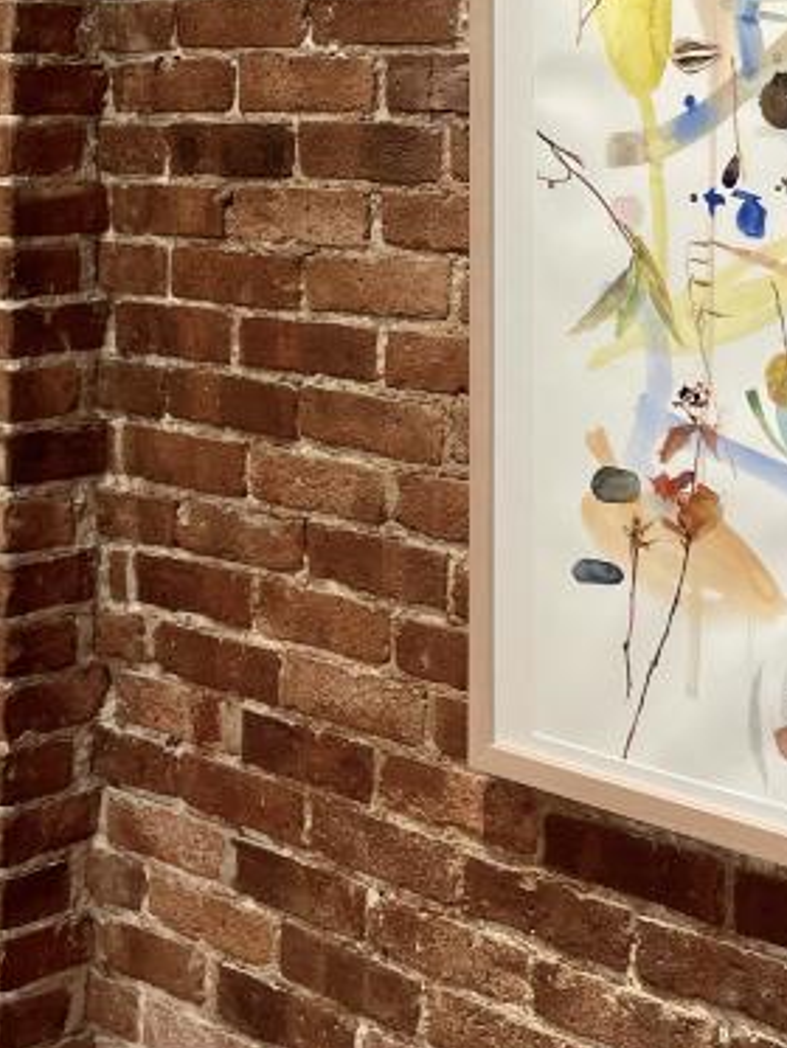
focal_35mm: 65
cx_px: 576
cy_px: 105
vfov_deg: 28.7
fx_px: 1969
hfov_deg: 22.4
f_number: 1.6
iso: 100
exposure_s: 1/120
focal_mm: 4.2
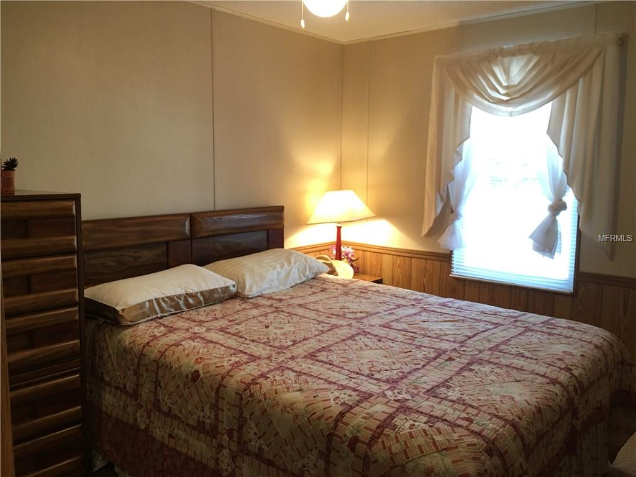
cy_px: 238
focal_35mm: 29
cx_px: 318
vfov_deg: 48.2
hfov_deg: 61.7
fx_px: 533
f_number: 2.2
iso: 50
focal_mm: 4.15
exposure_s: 1/15
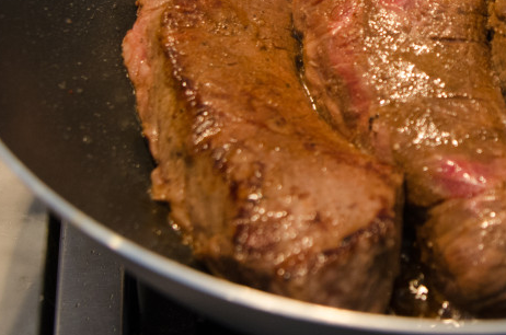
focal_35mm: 113
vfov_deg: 12.0
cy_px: 13
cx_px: 484
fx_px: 1585
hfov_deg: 17.8
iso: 800
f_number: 4.5
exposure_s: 1/100
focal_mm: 34
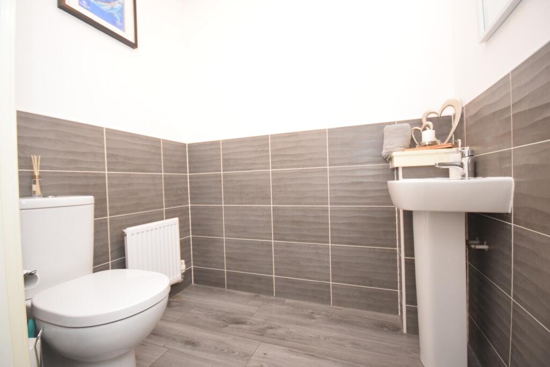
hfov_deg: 100.4
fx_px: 229
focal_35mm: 15
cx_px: 275
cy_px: 184
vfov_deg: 77.3
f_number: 4
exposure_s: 1/60
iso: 3200
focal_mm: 10
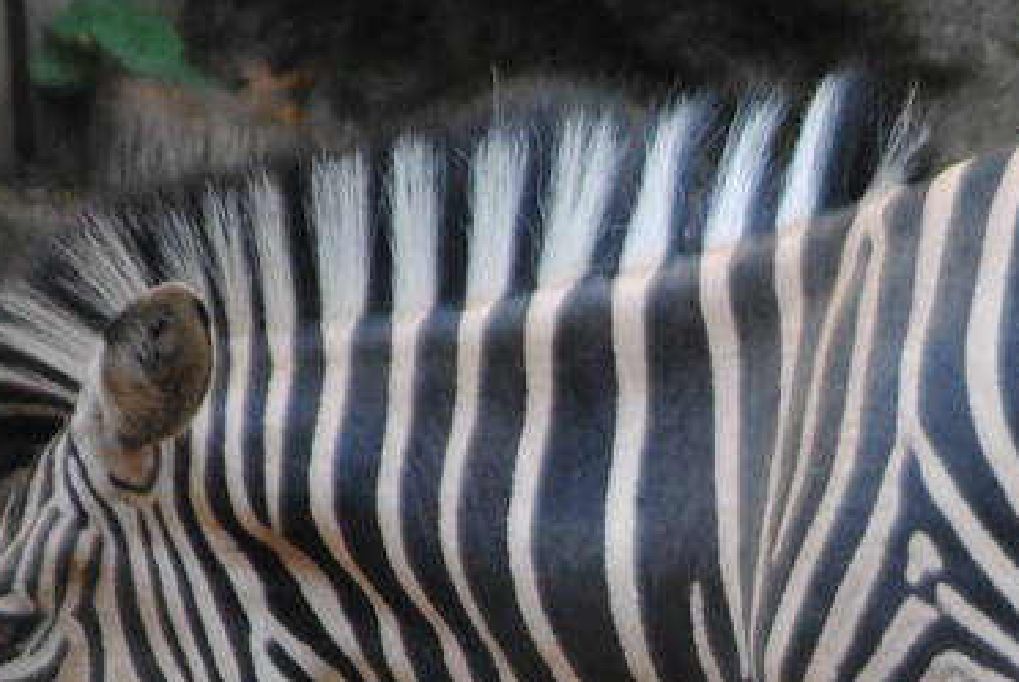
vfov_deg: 1.2
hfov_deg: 1.8
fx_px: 32901
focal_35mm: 1161
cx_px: 1192
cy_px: 782
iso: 360
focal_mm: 180
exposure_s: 1/500
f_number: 5.6
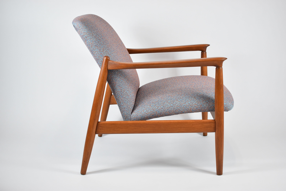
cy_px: 96
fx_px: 405
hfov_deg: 38.9
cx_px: 143
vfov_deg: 26.5
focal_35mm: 51
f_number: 4.5
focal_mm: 34
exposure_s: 1/125
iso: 800
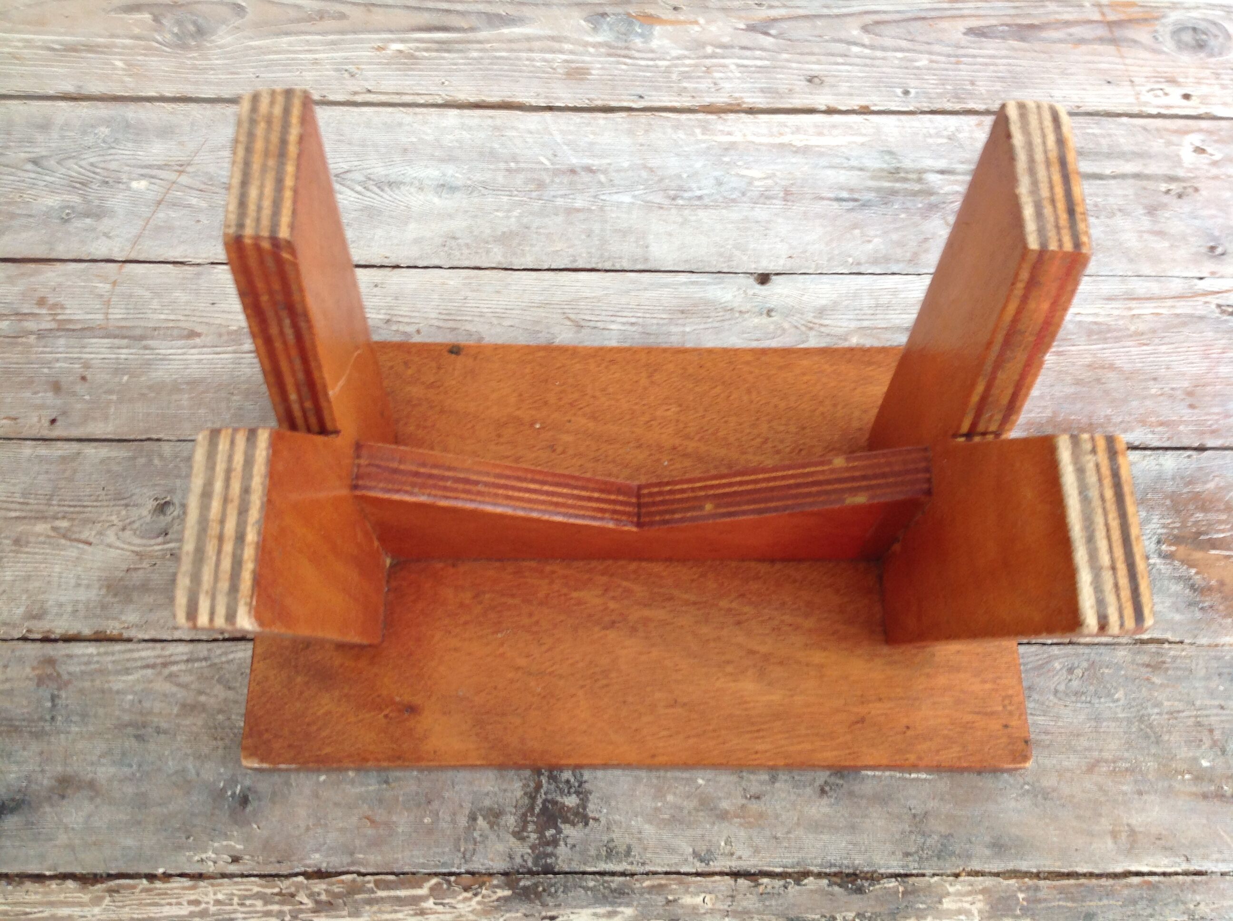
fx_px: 1245
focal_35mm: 35
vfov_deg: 40.6
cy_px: 460
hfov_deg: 52.7
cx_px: 616
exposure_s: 1/15
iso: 64
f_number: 2.4
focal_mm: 4.28
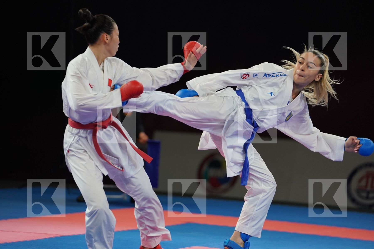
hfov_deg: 10.4
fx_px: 2057
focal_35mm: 198
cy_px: 124
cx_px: 187
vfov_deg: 6.9
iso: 1600
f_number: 2.8
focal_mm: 198
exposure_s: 1/1000
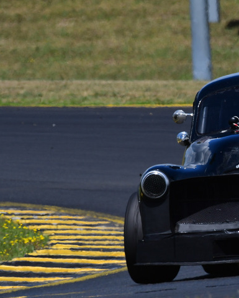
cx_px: 233
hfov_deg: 1.3
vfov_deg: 1.7
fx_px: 10342
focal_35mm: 1170
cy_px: 142
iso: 250
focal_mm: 500
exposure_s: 1/640
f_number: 11
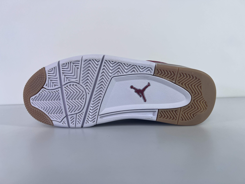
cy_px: 92
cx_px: 122
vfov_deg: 53.1
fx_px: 184
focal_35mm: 26
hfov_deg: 67.3
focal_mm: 5.7
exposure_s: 1/1779
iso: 50
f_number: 1.5
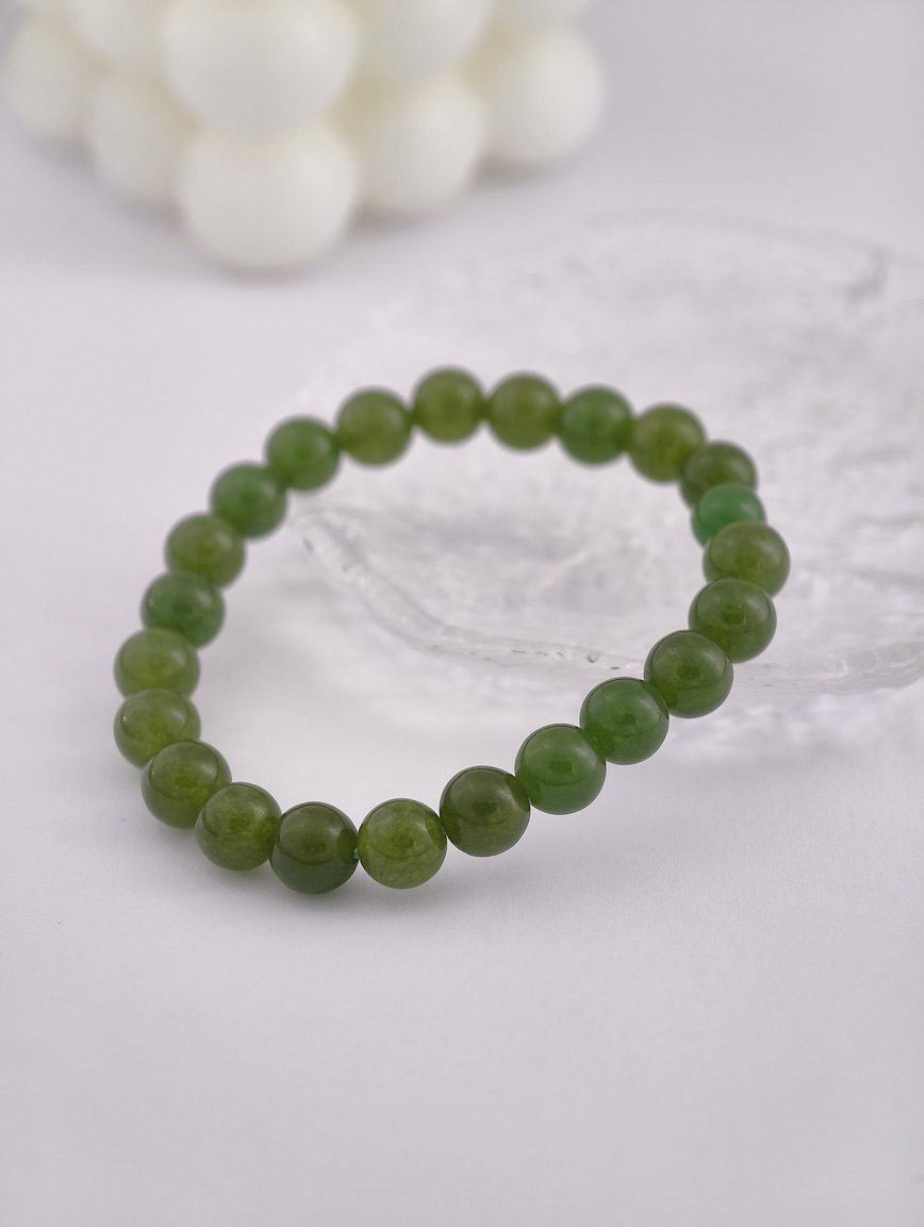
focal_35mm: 85
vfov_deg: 23.0
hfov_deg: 17.4
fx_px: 3018
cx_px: 462
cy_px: 614
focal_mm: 22.48
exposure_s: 1/160
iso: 125
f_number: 2.67
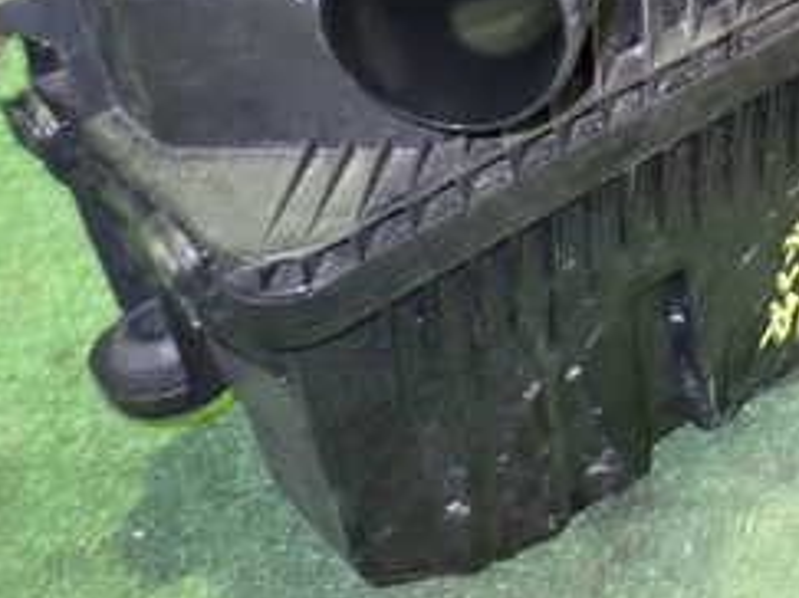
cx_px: 694
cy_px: 36
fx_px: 1707
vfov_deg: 19.4
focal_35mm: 74
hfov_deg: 25.6
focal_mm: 5.4
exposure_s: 1/13
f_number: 2.3
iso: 800
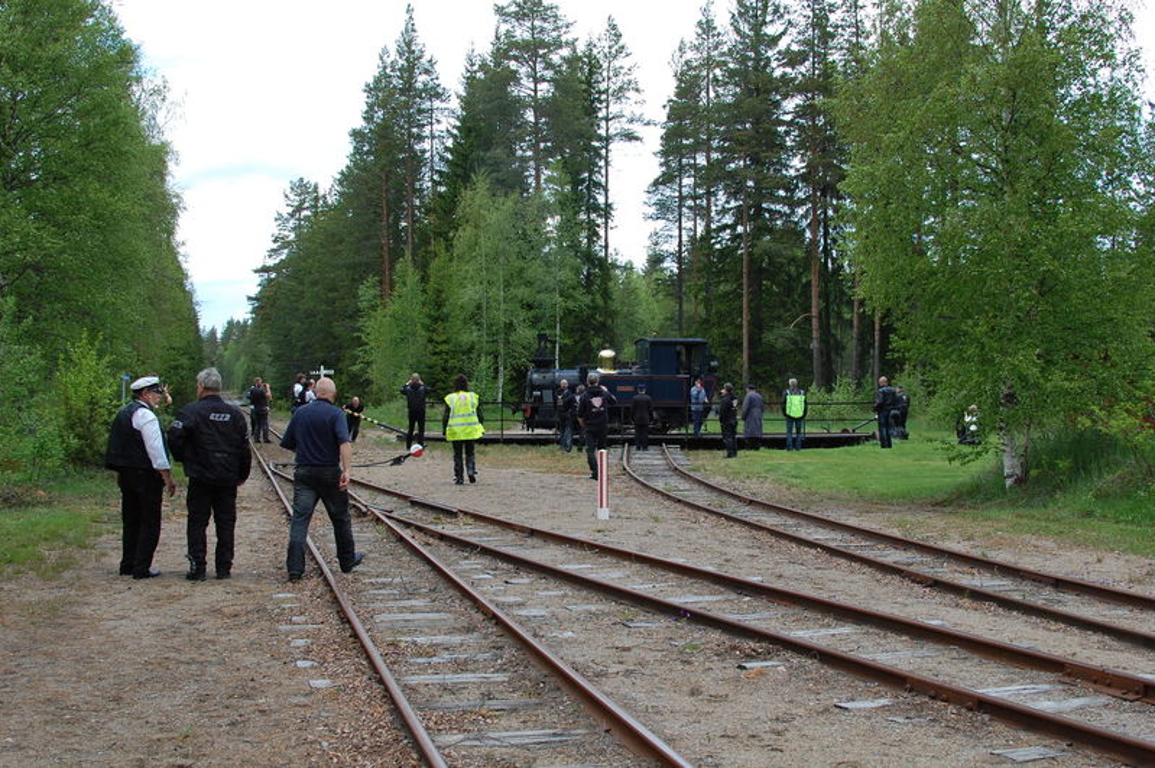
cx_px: 578
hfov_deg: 37.9
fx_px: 1683
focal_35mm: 52
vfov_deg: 25.7
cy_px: 384
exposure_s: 1/160
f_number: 6.3
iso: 200
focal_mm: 35
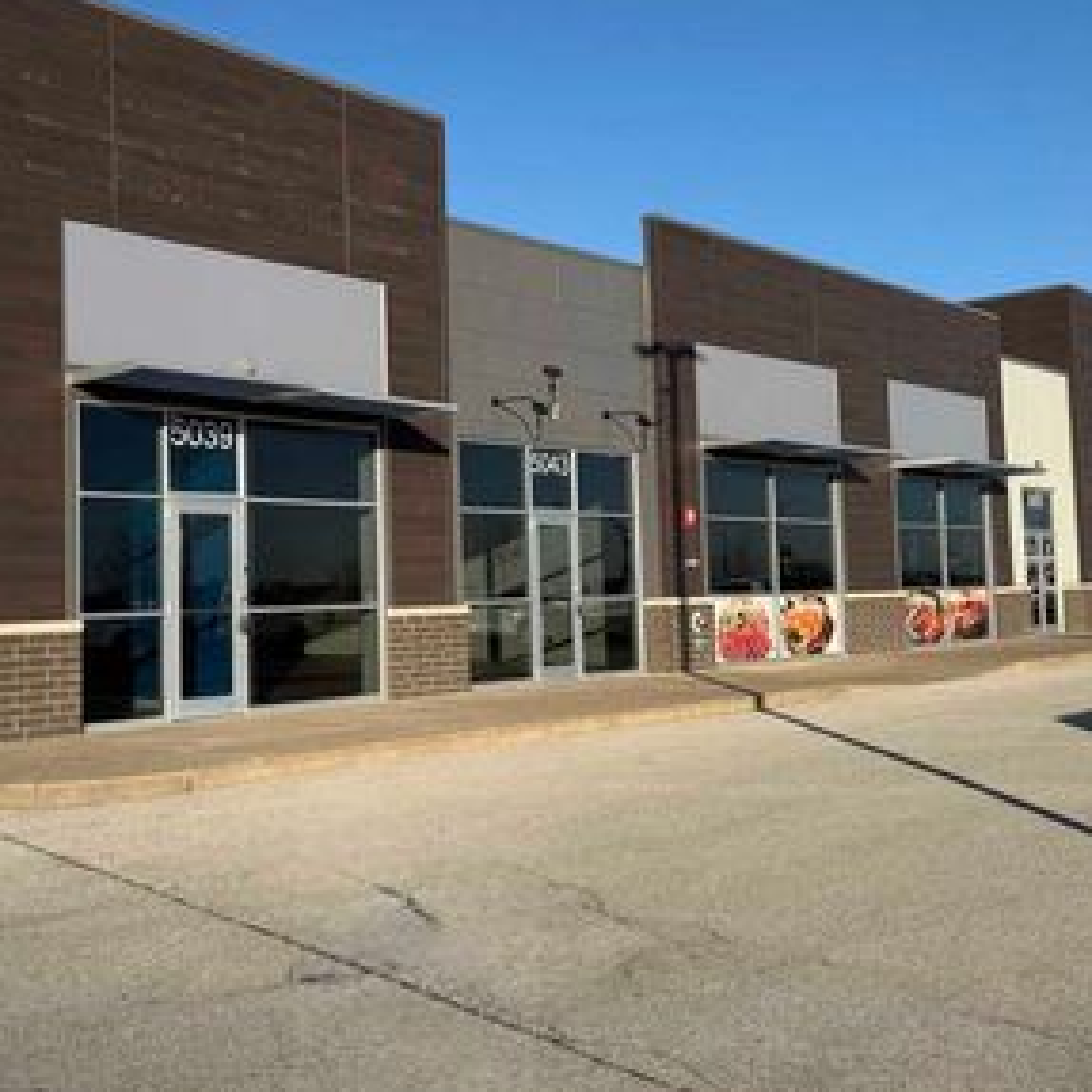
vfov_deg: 44.8
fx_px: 1321
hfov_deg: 43.9
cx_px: 312
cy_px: 462
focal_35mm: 37
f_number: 1.78
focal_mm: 6.76
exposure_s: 1/4405
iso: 80
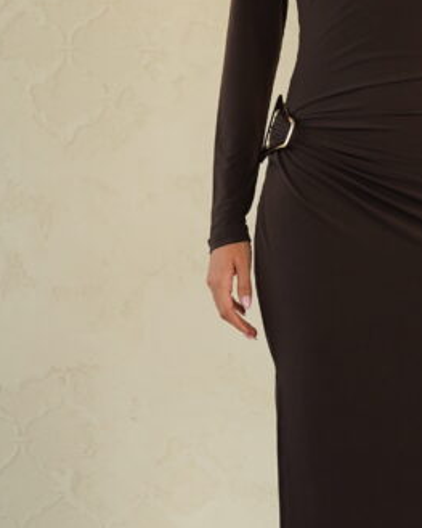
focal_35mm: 124
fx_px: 1930
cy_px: 177
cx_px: 431
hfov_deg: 12.3
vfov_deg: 15.5
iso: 640
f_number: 3.2
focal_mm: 44.2
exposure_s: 1/400
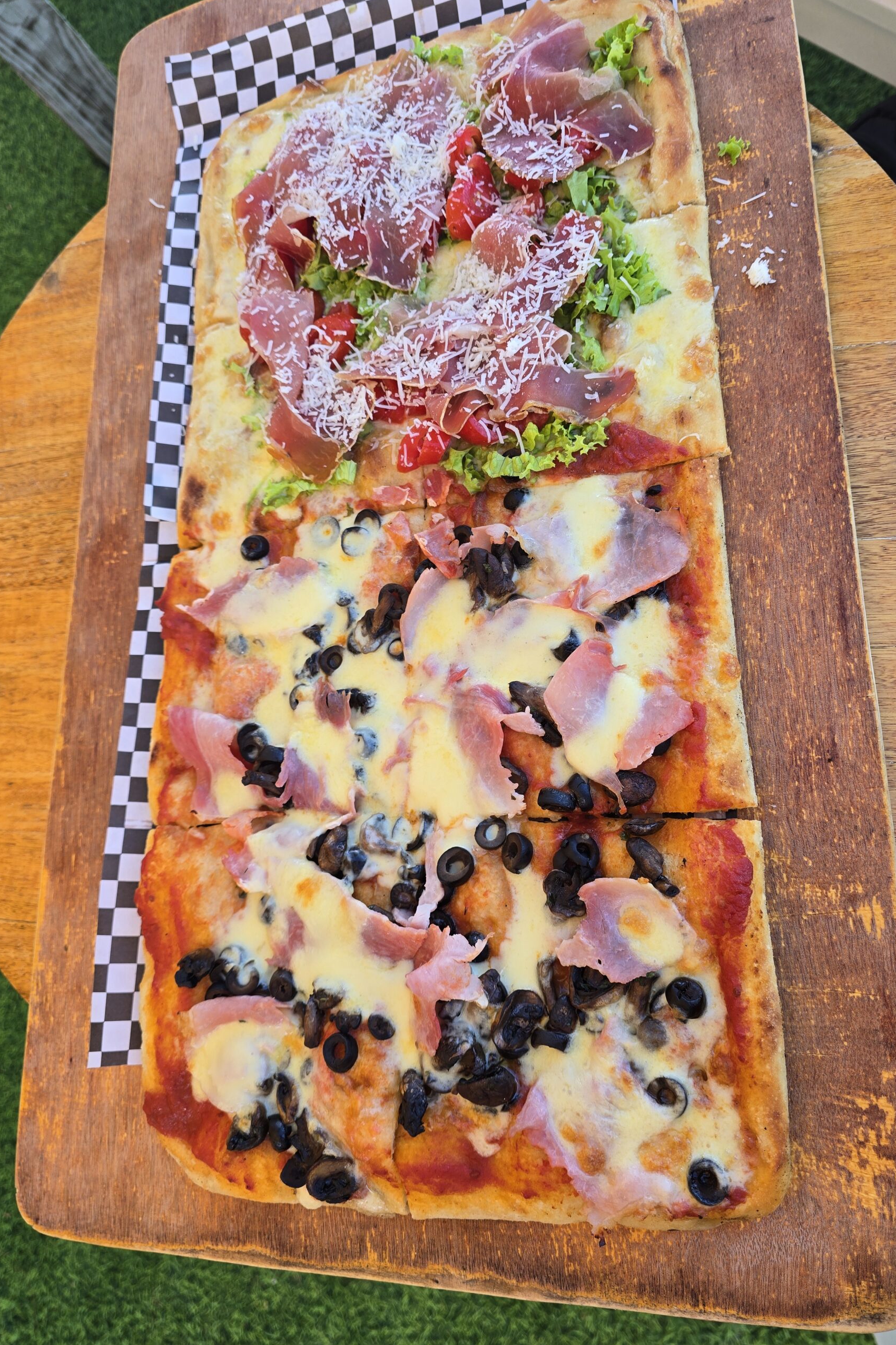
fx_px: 896
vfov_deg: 73.7
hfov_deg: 53.1
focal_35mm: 24
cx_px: 469
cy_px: 671
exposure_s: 1/180
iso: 40
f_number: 1.7
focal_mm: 6.3
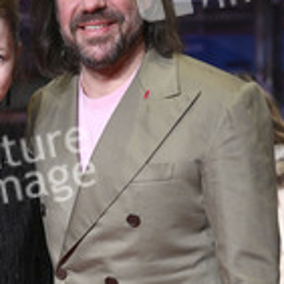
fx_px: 1829
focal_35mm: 197
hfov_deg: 8.9
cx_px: 50
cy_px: 276
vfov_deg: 8.8
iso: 5000
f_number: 5
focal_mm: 82
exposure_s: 1/250
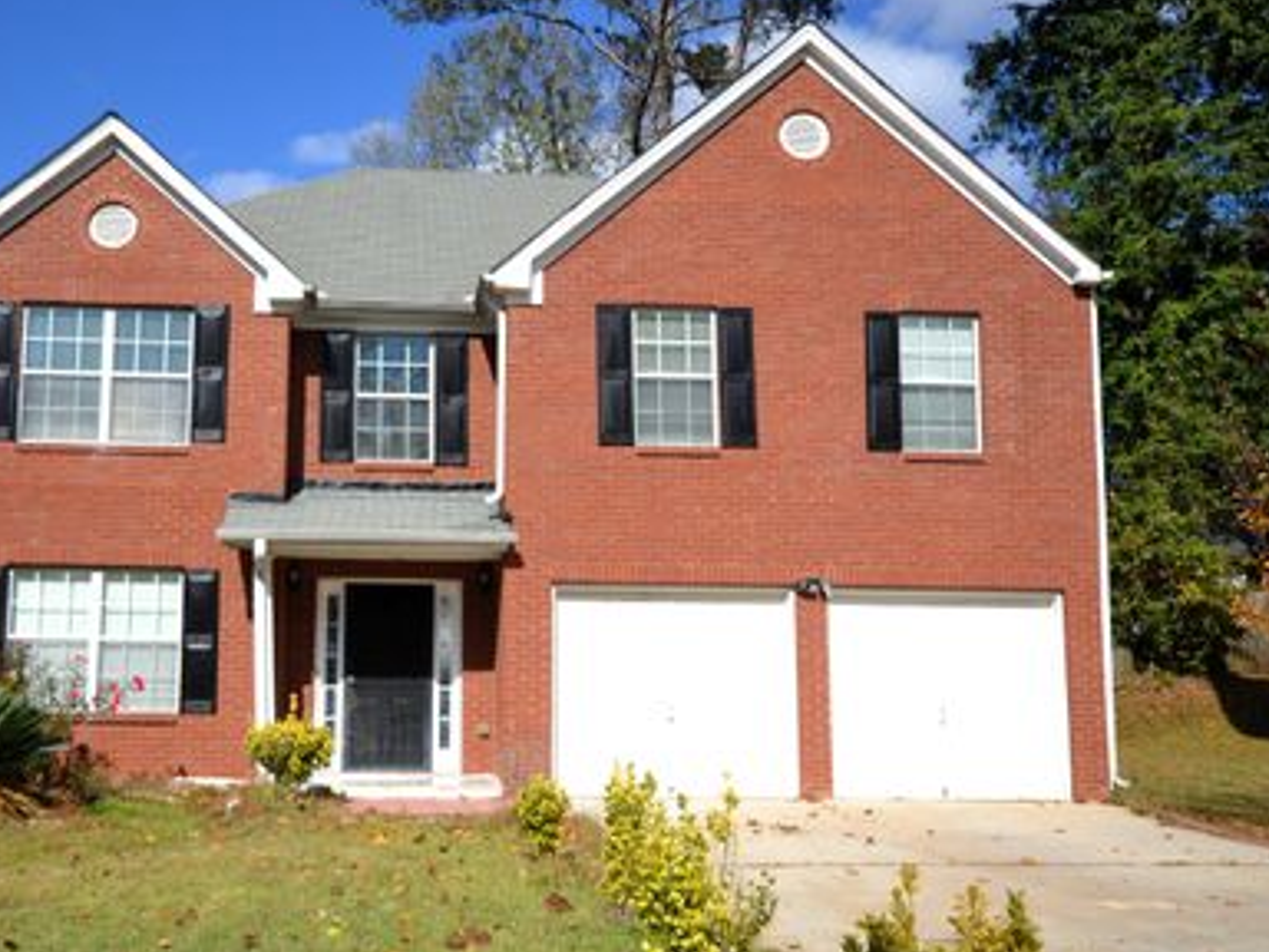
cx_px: 469
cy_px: 507
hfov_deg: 51.2
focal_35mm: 36
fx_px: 1306
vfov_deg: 40.0
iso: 100
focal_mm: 19
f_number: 8
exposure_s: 1/250
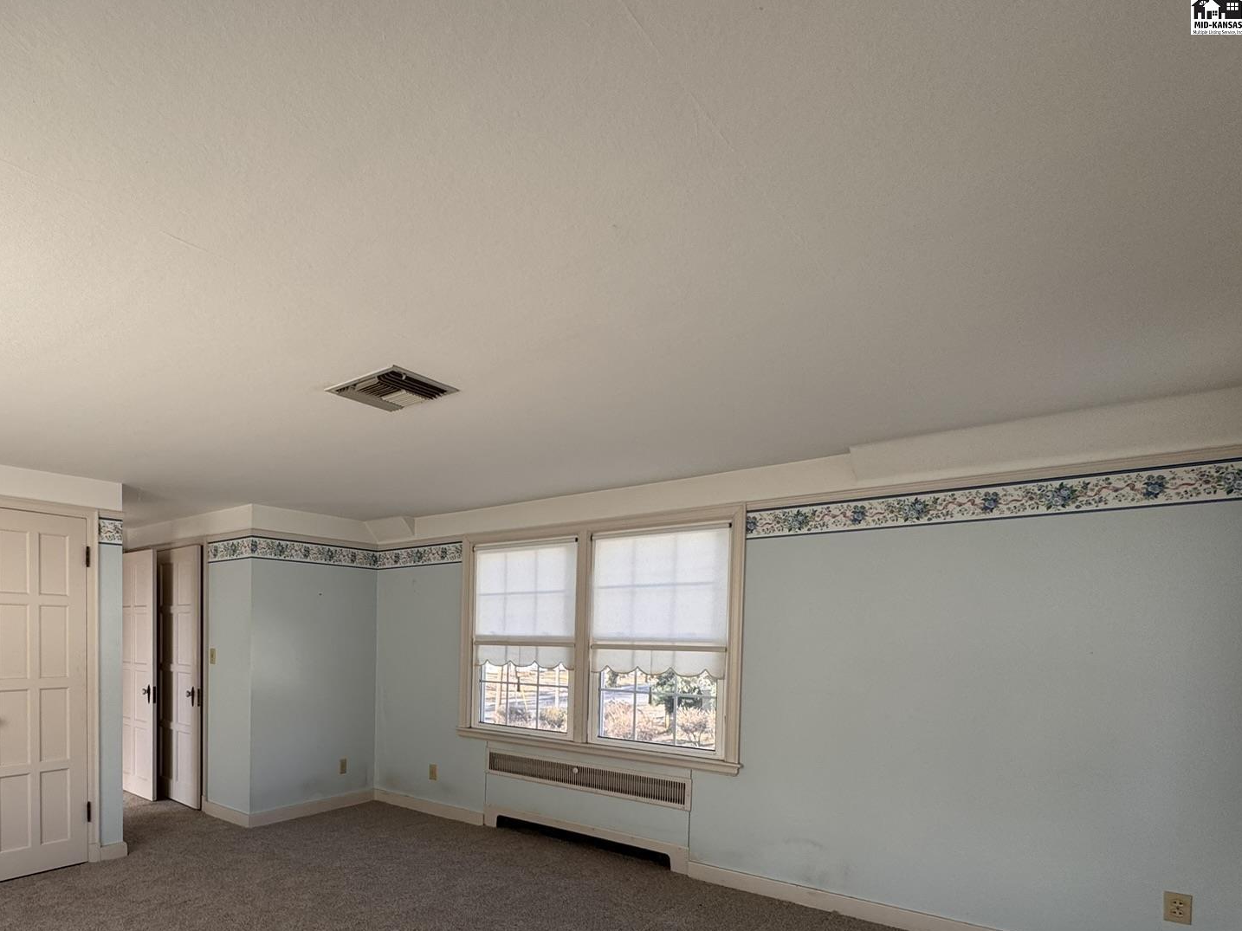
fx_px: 717
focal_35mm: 20
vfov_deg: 63.4
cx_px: 359
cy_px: 658
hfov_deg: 77.5
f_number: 2.2
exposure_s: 1/99
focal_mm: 2.22
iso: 40
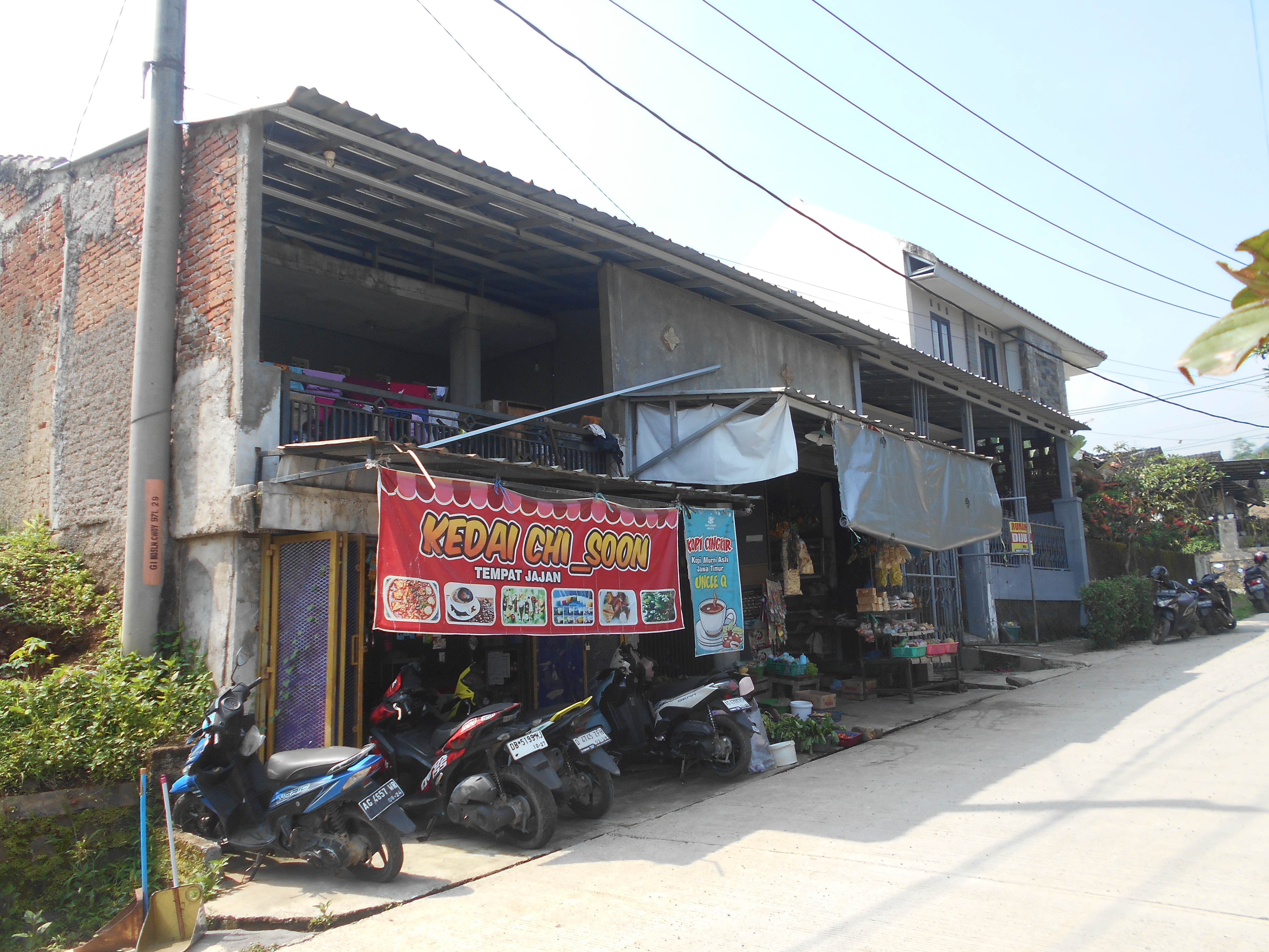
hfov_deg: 67.3
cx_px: 634
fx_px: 953
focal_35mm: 26
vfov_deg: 53.1
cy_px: 476
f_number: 3.2
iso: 80
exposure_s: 1/400
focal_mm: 4.6
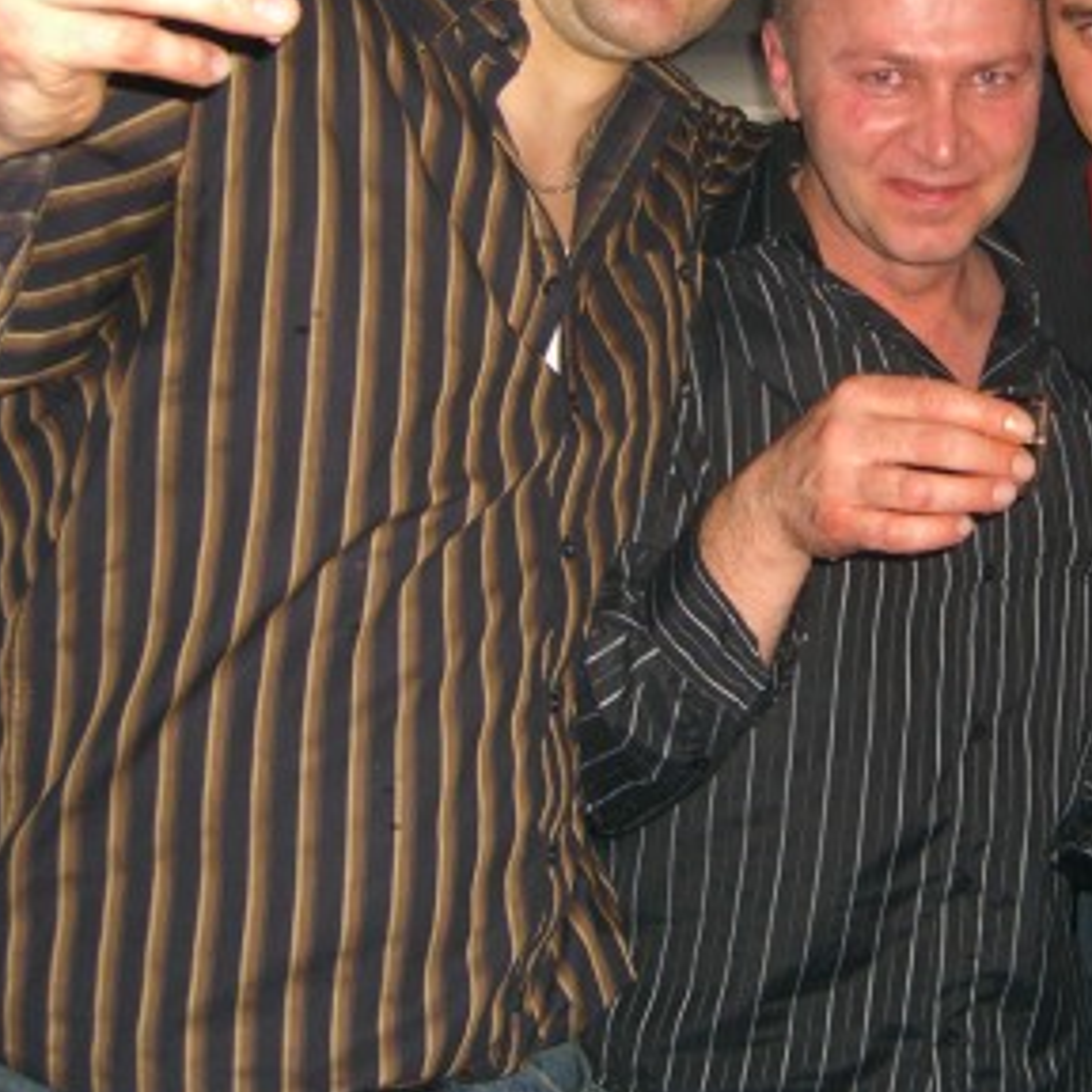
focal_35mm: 70
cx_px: 963
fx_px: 2498
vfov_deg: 24.5
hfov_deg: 24.0
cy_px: 318
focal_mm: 7.9
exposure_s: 1/60
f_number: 2.8
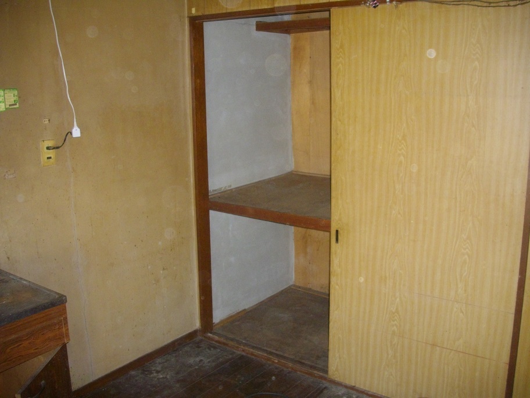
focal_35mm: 37
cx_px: 265
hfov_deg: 50.1
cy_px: 199
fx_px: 567
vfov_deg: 38.7
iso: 294
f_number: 2.8
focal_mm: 6.2
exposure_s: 1/50
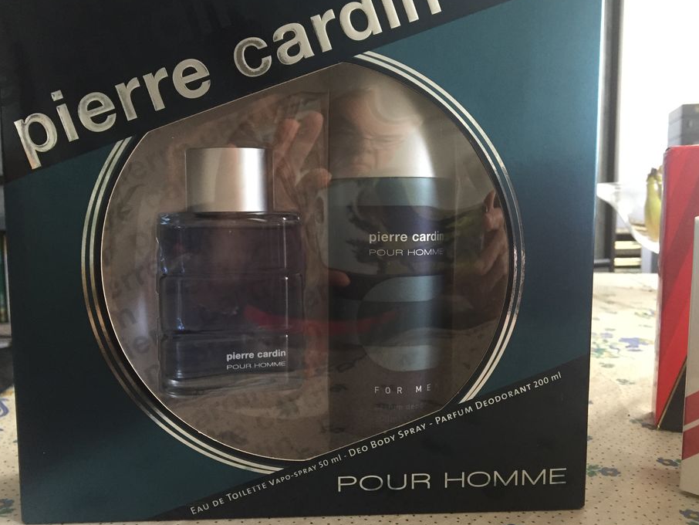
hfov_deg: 56.8
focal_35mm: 32
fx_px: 646
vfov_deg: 44.2
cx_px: 361
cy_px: 267
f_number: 2.2
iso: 200
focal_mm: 4.15
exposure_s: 1/33
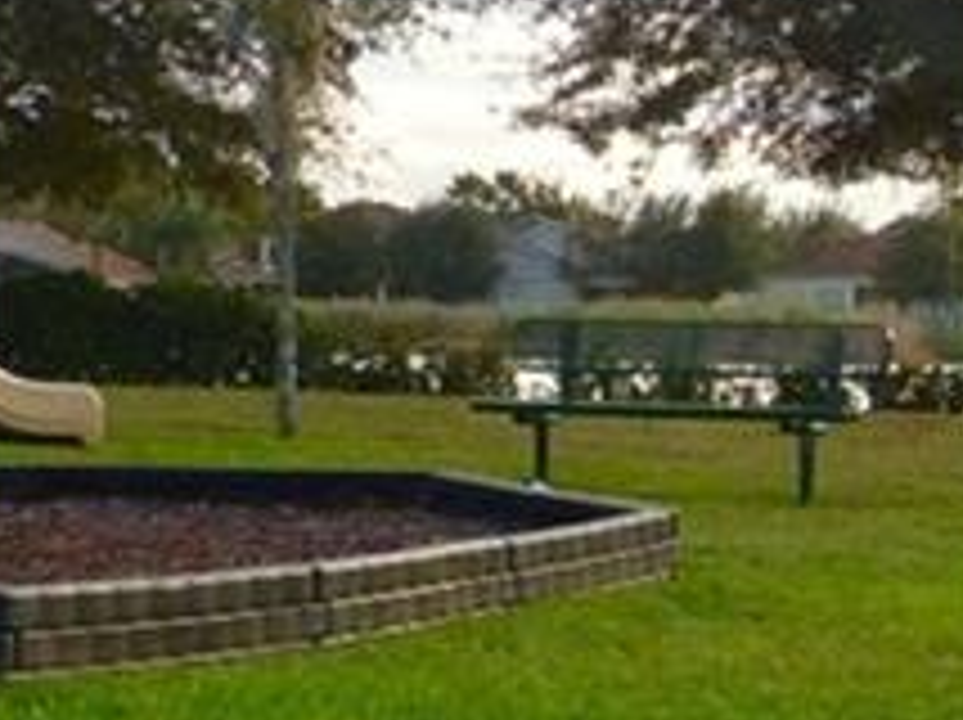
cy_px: 212
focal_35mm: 153
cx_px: -994
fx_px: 4252
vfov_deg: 9.7
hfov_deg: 11.6
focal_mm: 3.3
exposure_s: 1/225
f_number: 2.4
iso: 32
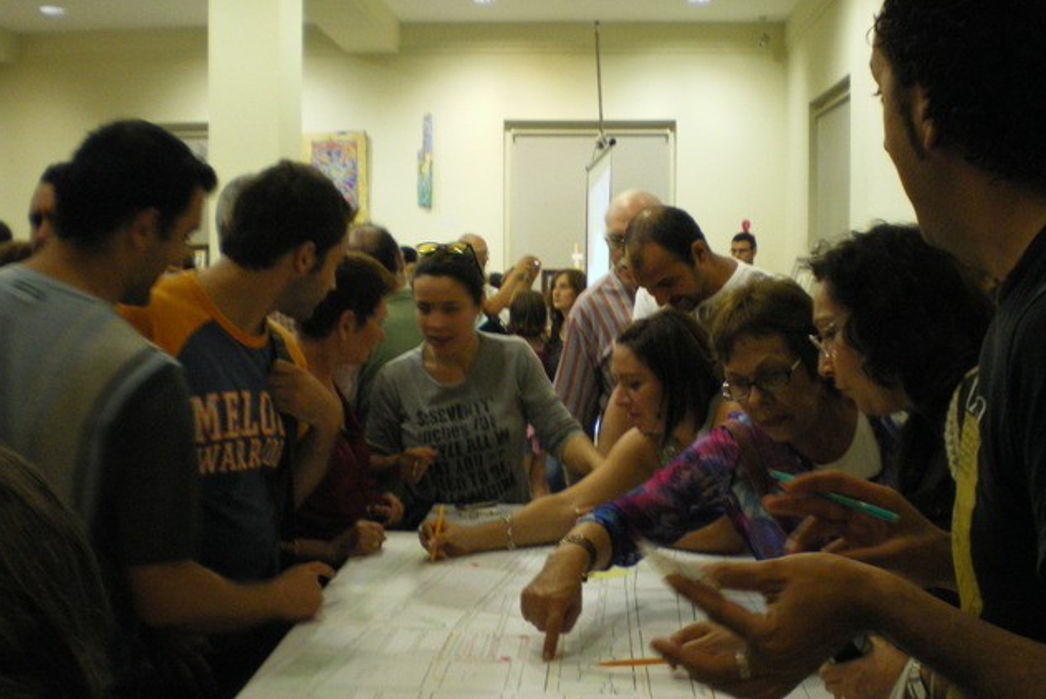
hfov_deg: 48.4
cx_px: 523
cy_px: 364
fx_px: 1163
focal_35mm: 40
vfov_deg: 33.4
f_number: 3.1
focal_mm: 6.3
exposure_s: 1/13
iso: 400
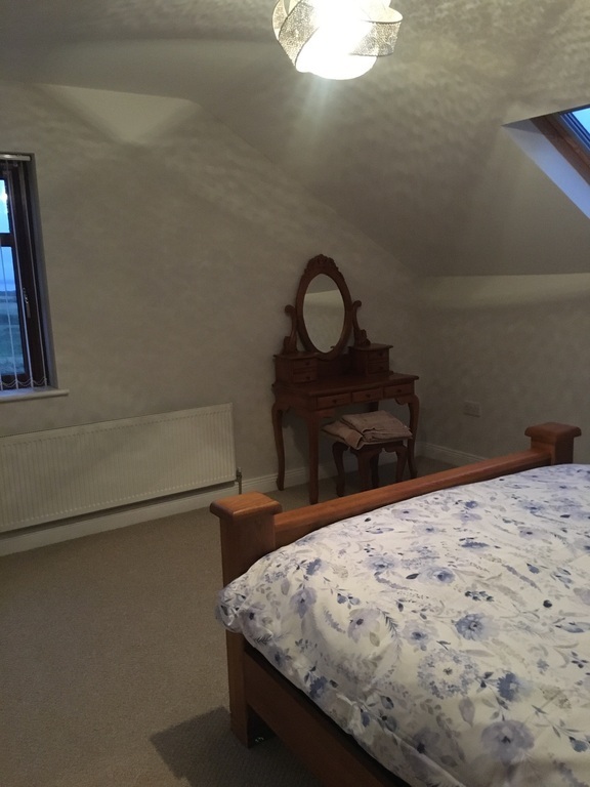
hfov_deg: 48.2
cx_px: 295
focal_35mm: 29
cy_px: 394
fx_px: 659
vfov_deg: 61.7
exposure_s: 1/17
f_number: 2.2
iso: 320
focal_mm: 4.15
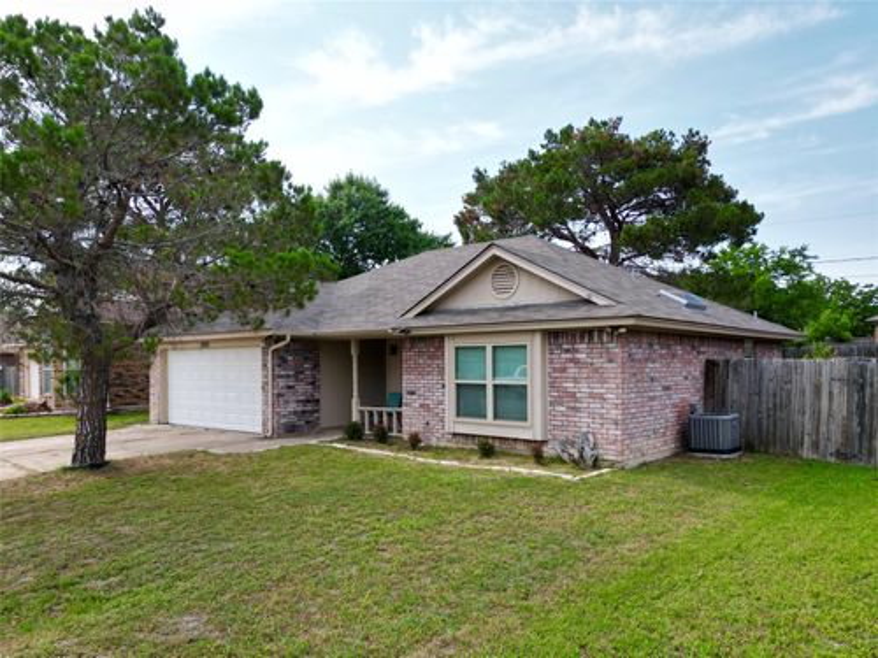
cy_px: 329
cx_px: 439
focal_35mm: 24
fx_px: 609
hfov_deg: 71.6
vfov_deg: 56.8
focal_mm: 6.72
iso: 140
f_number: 1.7
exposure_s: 1/2000
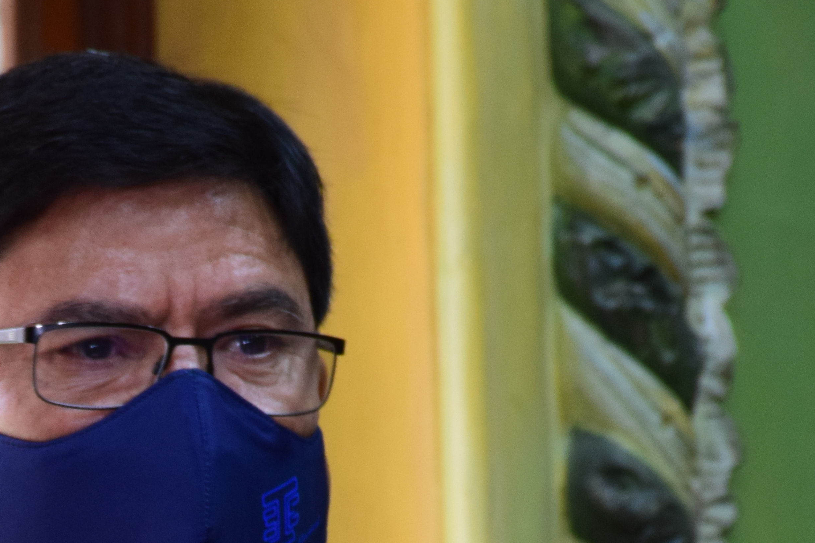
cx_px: 54
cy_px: 631
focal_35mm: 512
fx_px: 11591
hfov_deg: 4.0
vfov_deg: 2.7
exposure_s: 1/30
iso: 1100
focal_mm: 140
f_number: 7.1
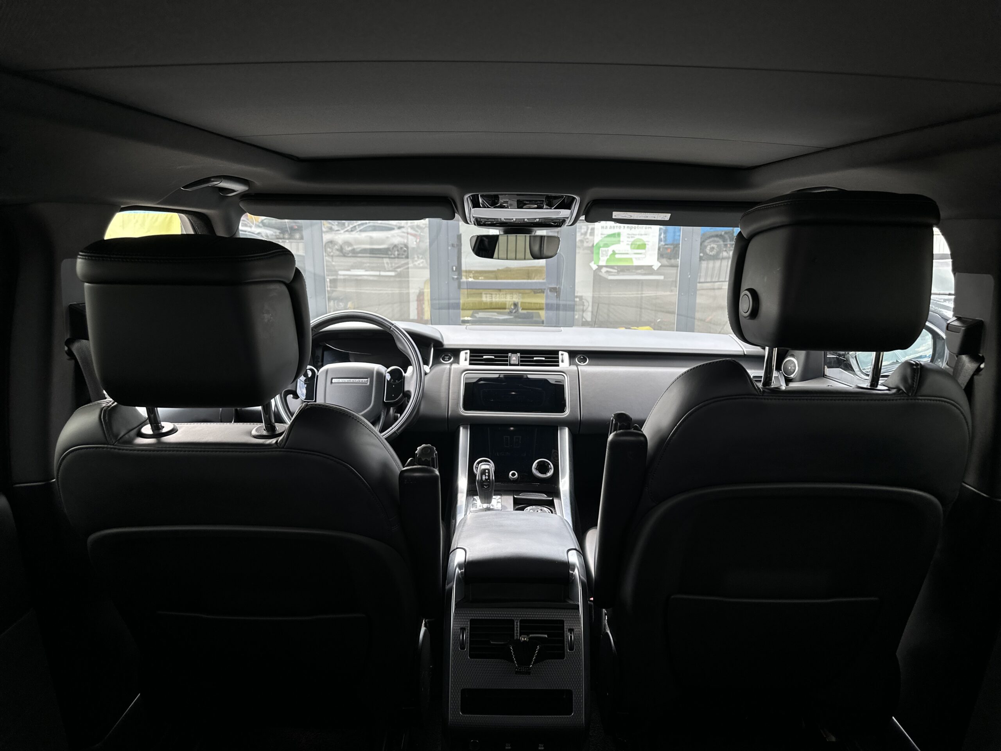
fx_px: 694
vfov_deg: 56.8
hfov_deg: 71.6
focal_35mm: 24
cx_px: 500
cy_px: 376
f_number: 1.78
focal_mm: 6.86
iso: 80
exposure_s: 1/256
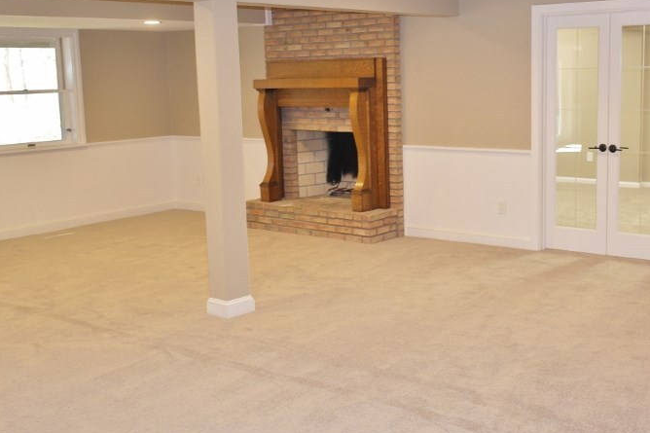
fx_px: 830
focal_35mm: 46
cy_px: 194
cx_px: 387
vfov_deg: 29.2
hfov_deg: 42.6
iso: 400
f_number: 3.5
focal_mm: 20
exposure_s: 1/40
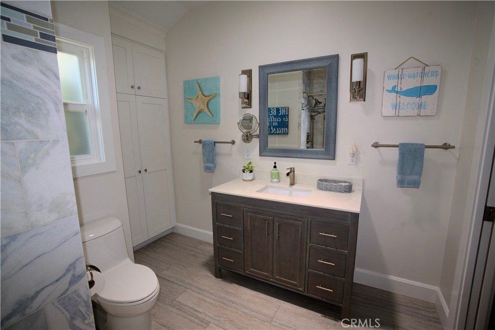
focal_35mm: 16
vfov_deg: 73.7
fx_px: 220
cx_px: 248
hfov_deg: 96.8
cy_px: 165
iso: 640
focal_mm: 16
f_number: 9
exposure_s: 1/10
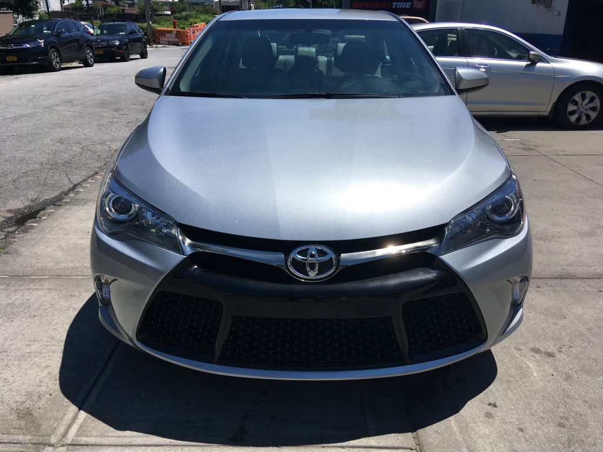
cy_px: 226
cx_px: 302
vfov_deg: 48.2
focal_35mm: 29
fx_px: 505
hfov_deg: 61.7
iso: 25
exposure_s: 1/2959
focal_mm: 4.15
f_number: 2.2
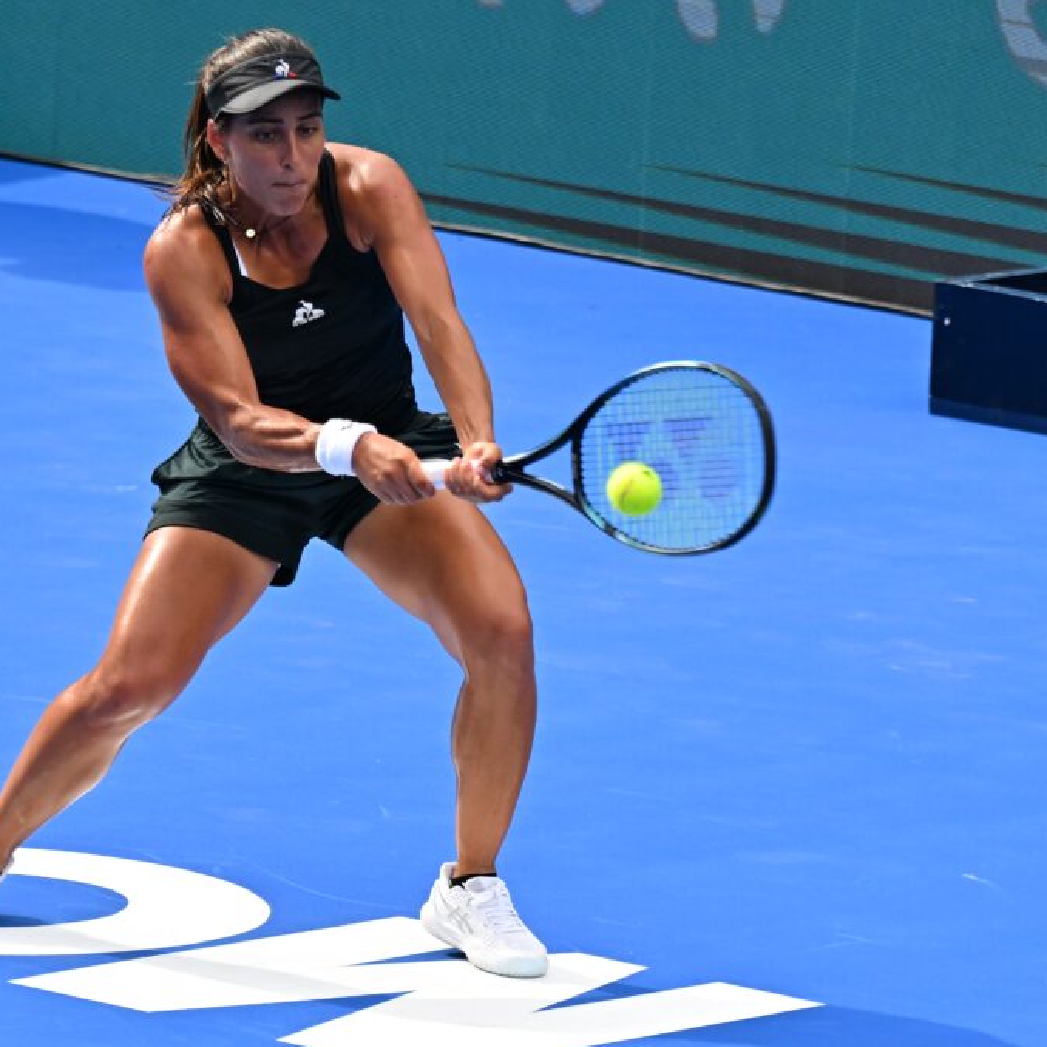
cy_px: 525
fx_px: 11190
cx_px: 286
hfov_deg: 5.4
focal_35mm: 327
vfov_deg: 5.4
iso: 400
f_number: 4
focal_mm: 170
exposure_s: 1/1600
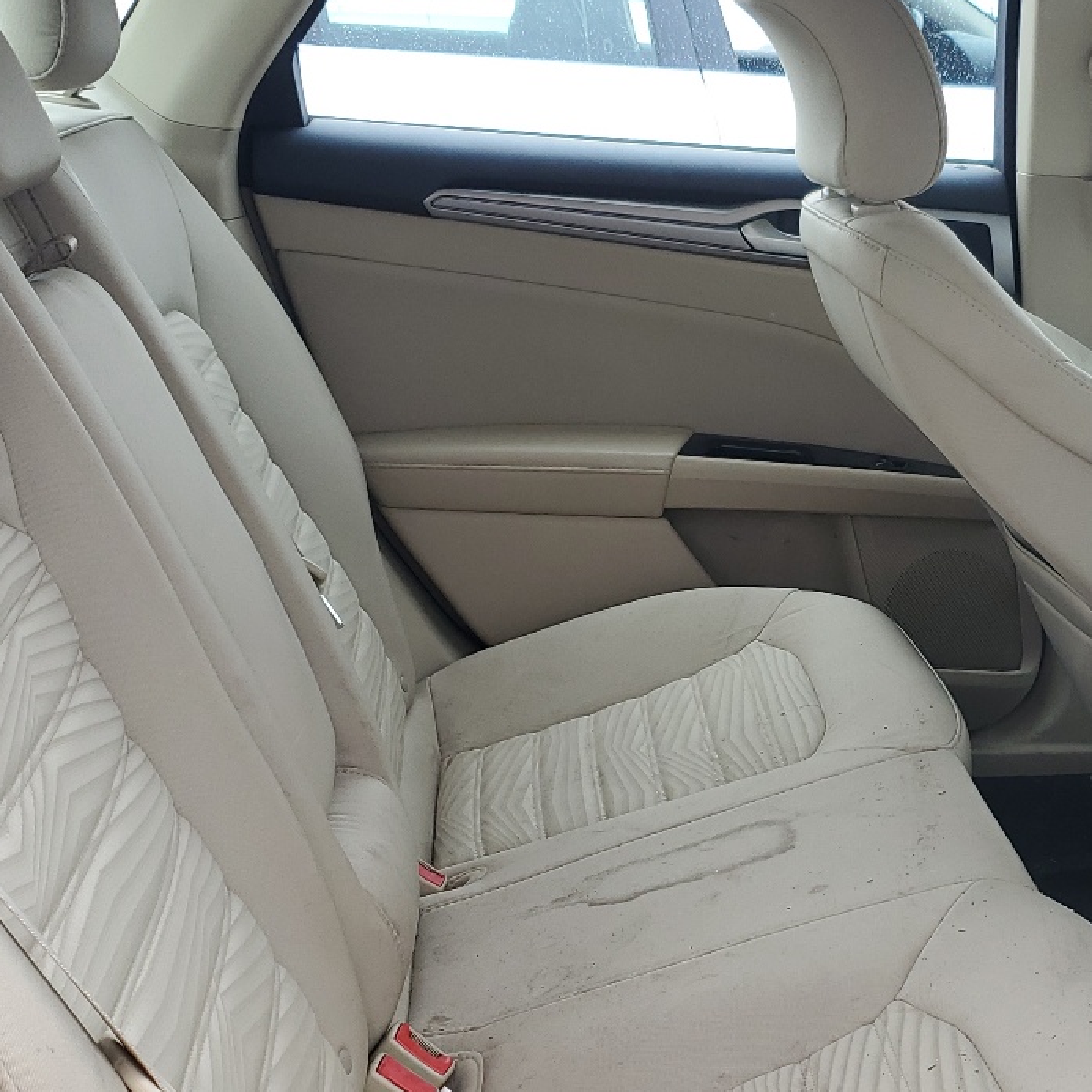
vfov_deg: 32.1
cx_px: 829
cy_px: 651
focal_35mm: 53
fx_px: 1892
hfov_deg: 31.6
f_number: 1.5
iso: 50
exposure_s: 1/185
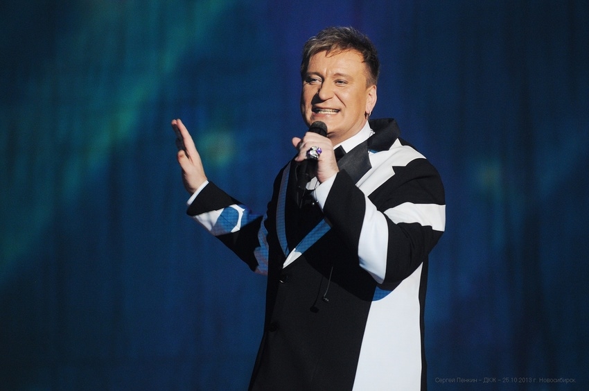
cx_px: 294
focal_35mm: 255
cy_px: 196
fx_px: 4166
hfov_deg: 8.1
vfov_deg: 5.4
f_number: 2.8
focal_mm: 170
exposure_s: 1/125
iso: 1000
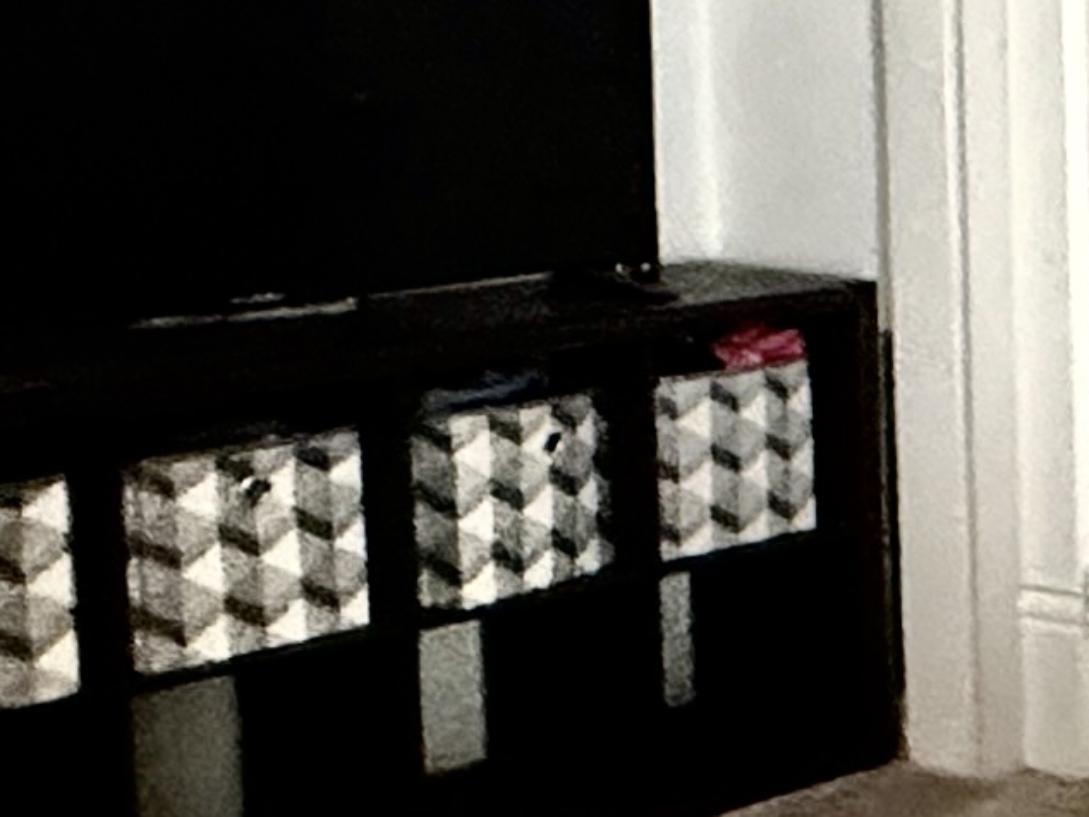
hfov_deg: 16.7
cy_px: 187
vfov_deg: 16.5
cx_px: 2166
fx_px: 2801
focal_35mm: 89
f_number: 2.2
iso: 640
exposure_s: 1/60
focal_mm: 2.22
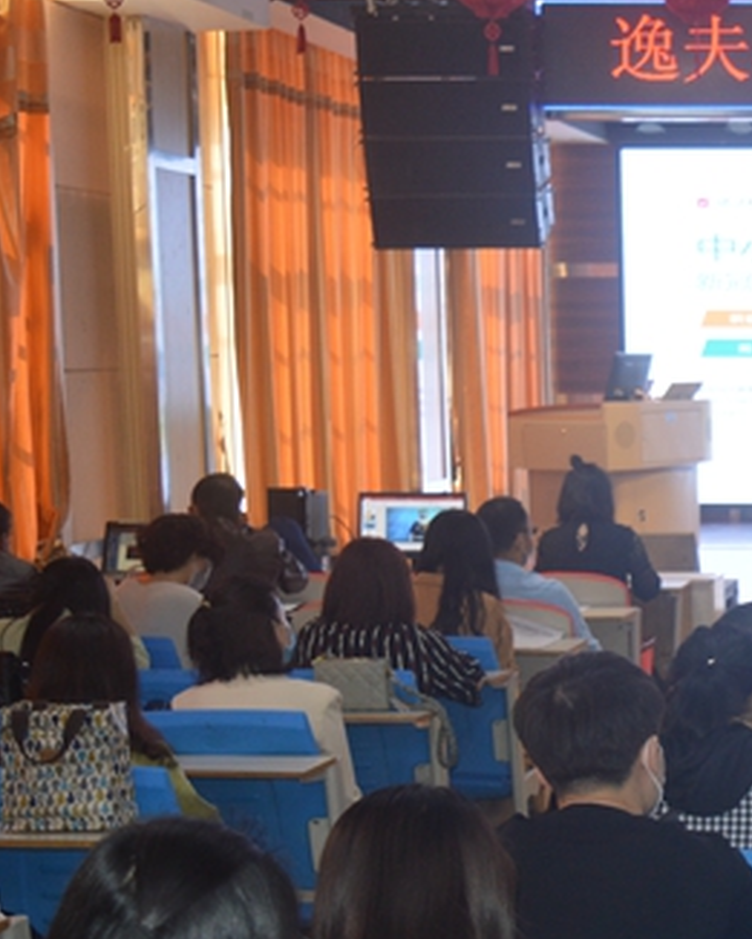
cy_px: 707
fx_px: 2396
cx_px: 1092
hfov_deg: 16.4
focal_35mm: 86
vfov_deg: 22.0
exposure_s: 1/60
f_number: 4
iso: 450
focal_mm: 25
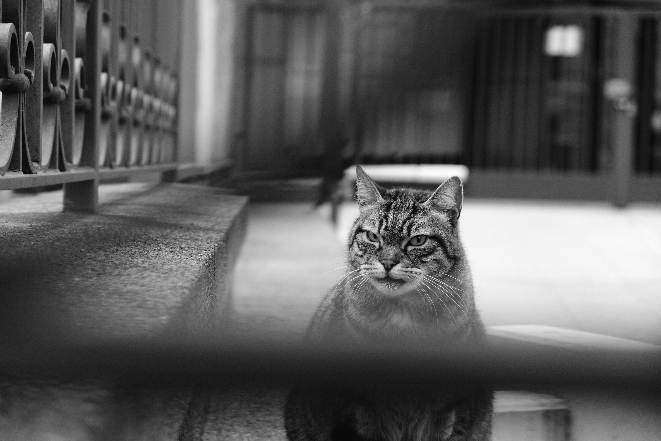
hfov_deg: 24.5
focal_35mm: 83
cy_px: 220
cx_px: 330
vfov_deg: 16.5
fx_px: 1524
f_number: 4
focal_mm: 55
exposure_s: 1/500
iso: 1600
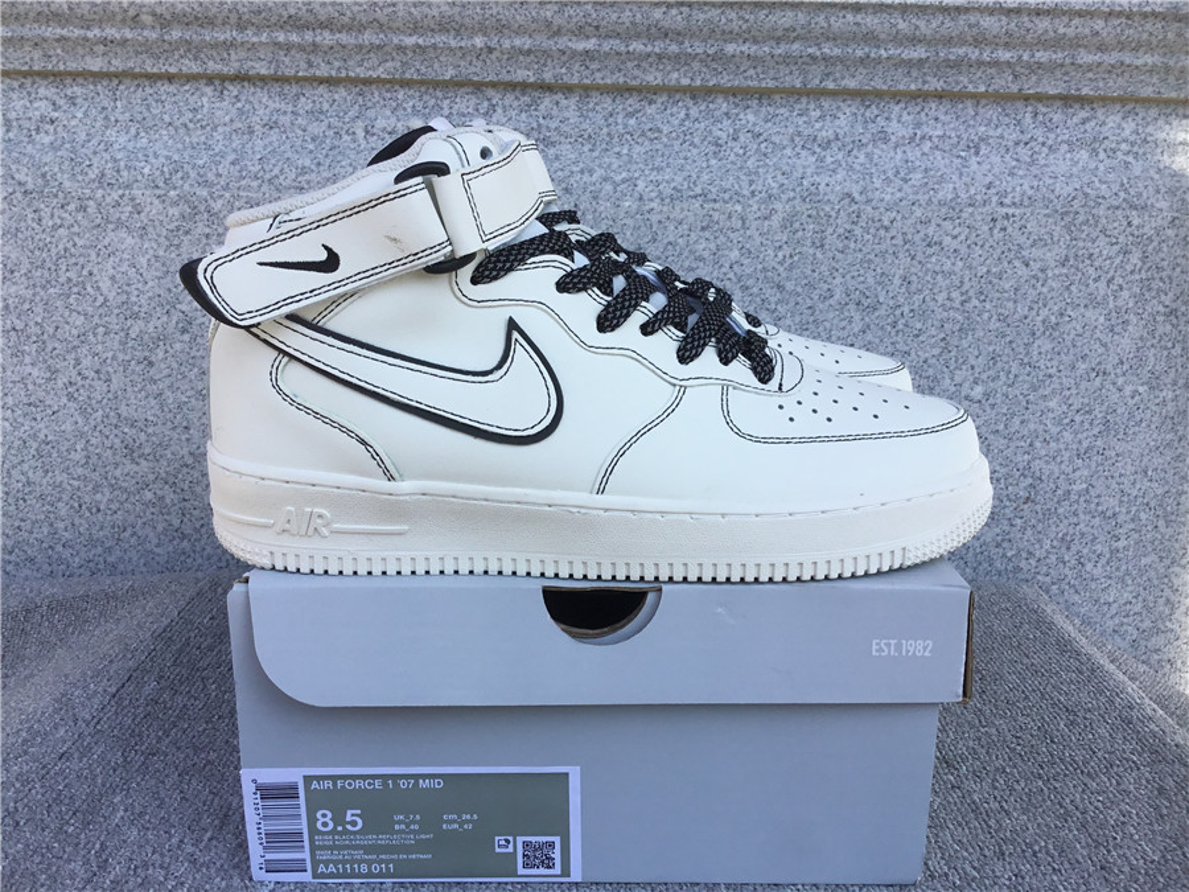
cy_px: 446
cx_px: 594
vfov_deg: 45.4
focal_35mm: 31
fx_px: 1065
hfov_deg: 58.4
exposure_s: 1/776
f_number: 2.4
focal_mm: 3.3
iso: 25
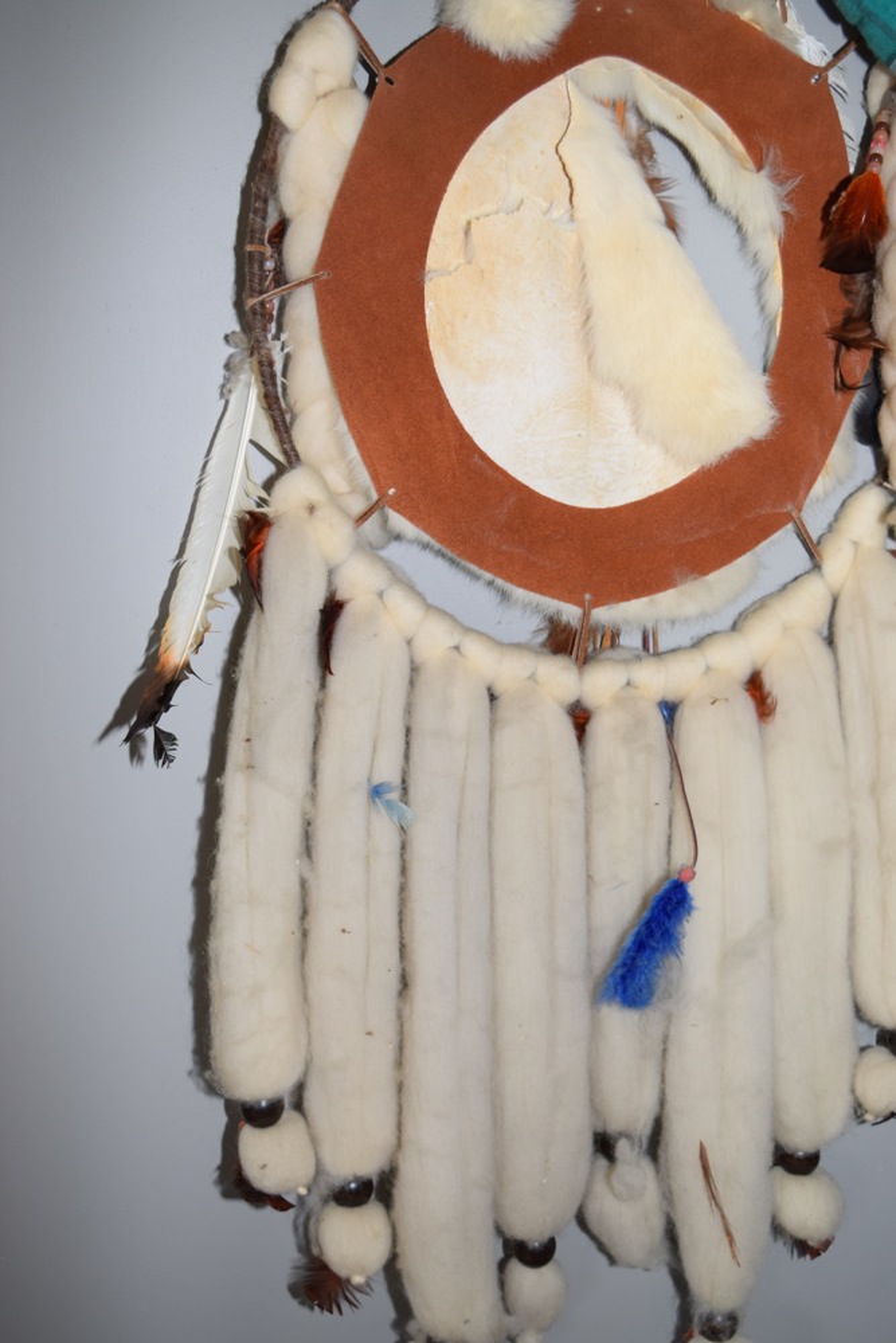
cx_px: 448
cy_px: 672
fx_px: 1679
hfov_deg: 29.9
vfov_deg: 43.6
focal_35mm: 45
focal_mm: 30
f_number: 4.5
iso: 640
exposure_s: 1/80
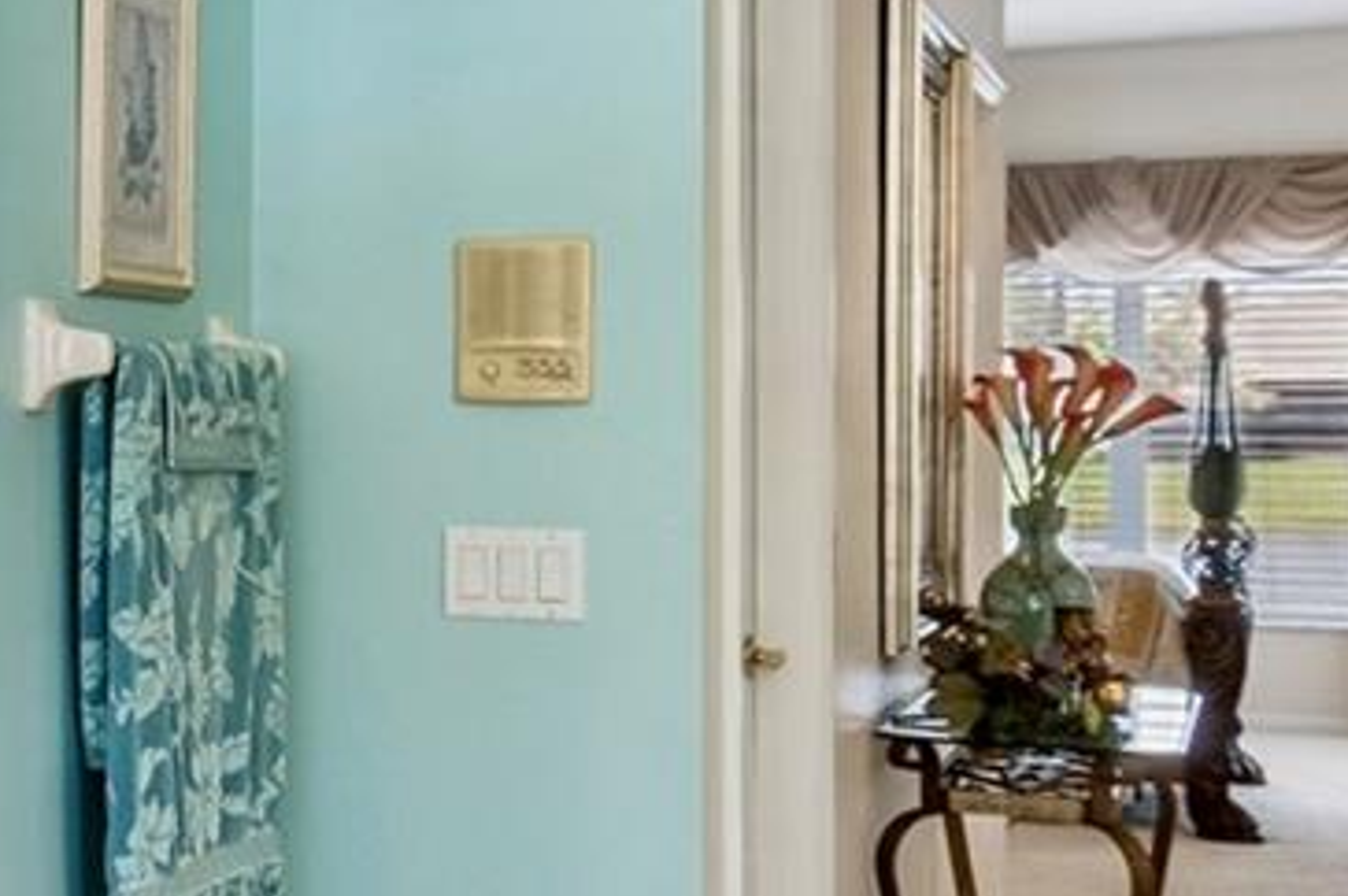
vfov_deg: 20.6
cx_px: -715
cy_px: 470
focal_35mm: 66
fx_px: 2469
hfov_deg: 23.7
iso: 100
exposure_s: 1/25
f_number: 7.1
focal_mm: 10
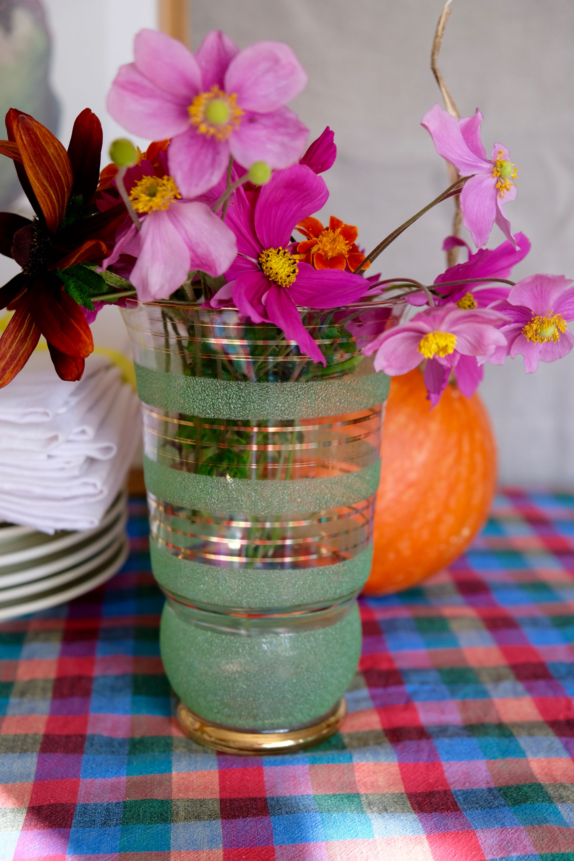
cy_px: 430
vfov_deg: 40.3
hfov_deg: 27.5
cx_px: 287
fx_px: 1172
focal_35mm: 49
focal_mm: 32.9
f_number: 4
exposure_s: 1/125
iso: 400
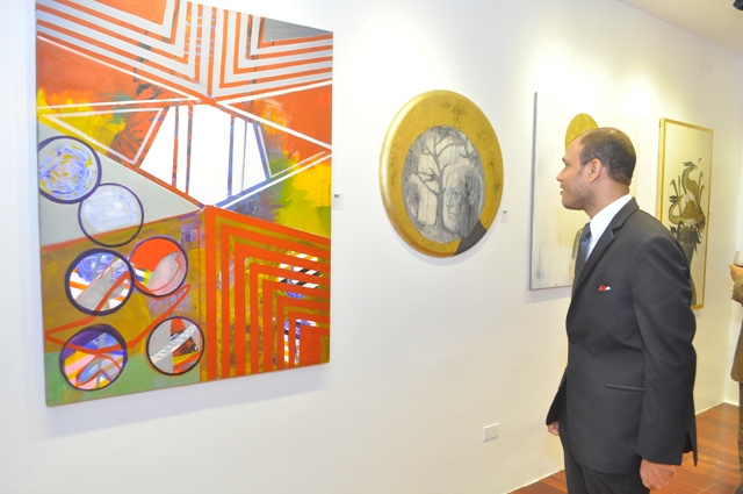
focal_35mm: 27
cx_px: 372
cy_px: 247
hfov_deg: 67.4
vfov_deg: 47.8
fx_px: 557
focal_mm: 18
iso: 1250
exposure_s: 1/60
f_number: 6.3
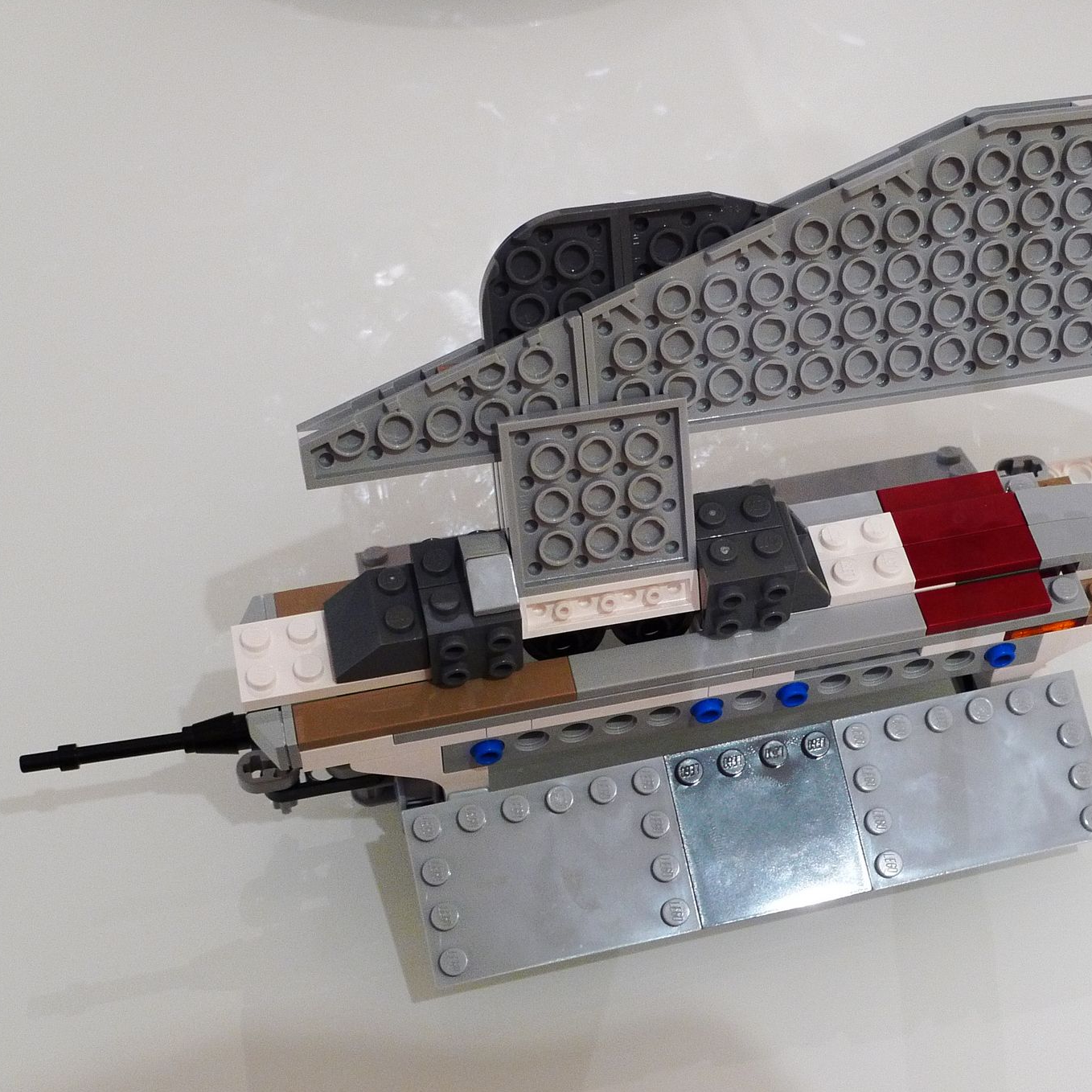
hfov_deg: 29.9
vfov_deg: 30.0
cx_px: 710
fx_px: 2034
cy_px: 544
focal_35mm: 57
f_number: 2.8
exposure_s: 1/13
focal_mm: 10.2
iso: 400
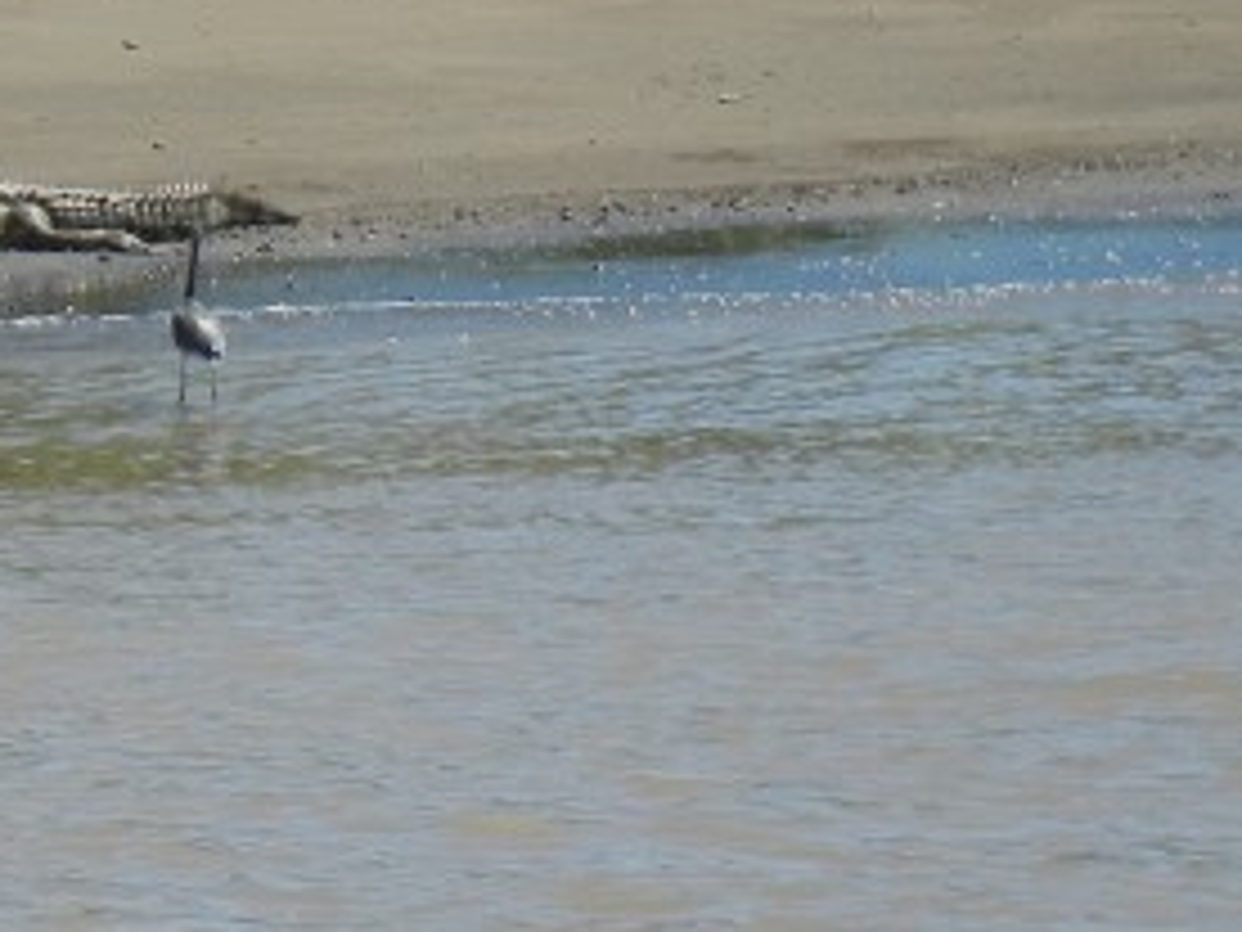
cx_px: -958
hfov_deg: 5.2
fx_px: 13598
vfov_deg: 3.9
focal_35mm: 379
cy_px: -32
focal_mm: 18.3
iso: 160
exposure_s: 1/259
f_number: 9
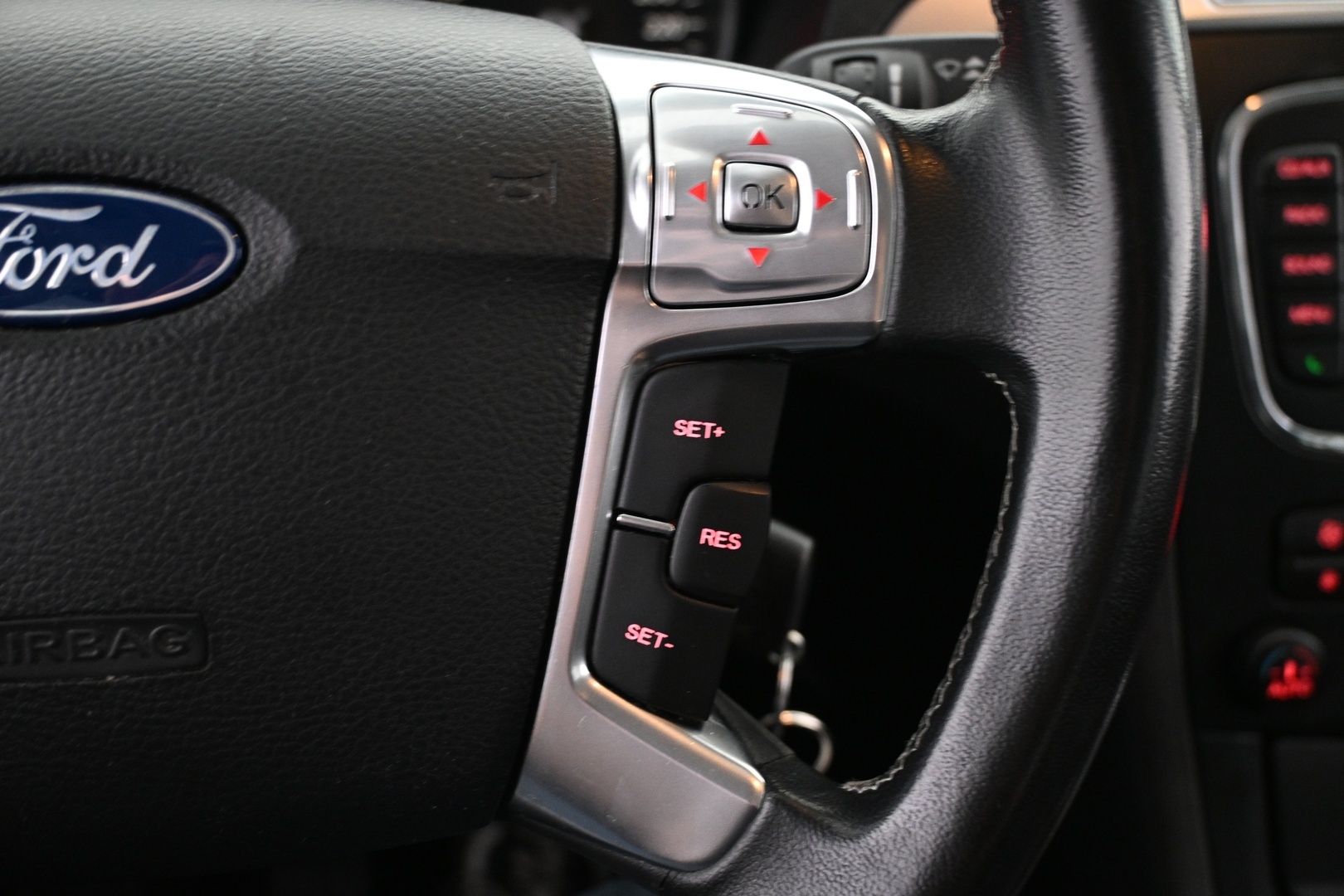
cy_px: 448
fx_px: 1344
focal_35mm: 36
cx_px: 672
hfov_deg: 53.1
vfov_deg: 36.9
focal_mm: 24
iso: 1600
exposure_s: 1/15
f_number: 4.2
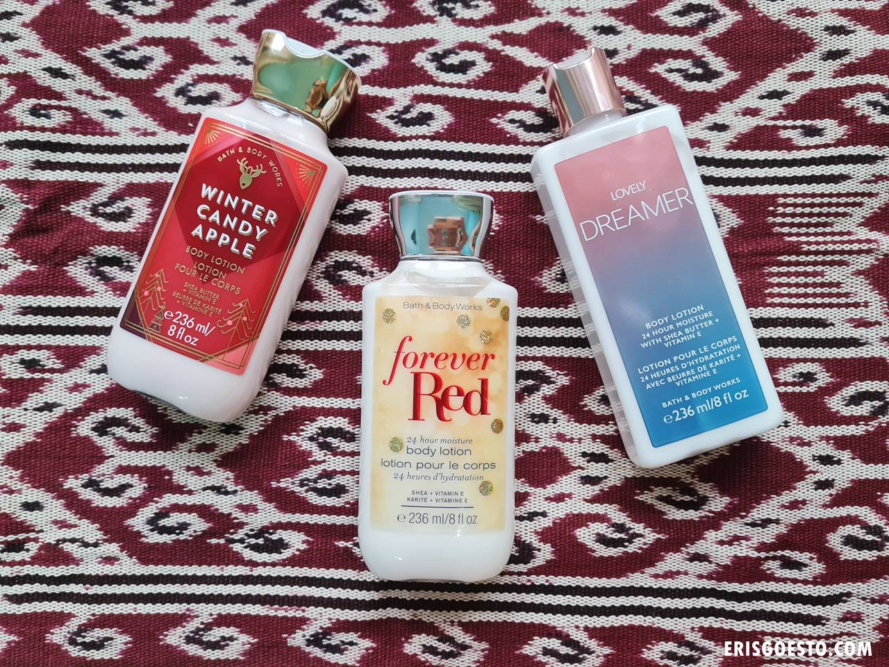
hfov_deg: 67.3
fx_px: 668
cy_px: 334
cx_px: 444
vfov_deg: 53.1
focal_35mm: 26
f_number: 1.8
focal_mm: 5.4
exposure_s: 1/100
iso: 320
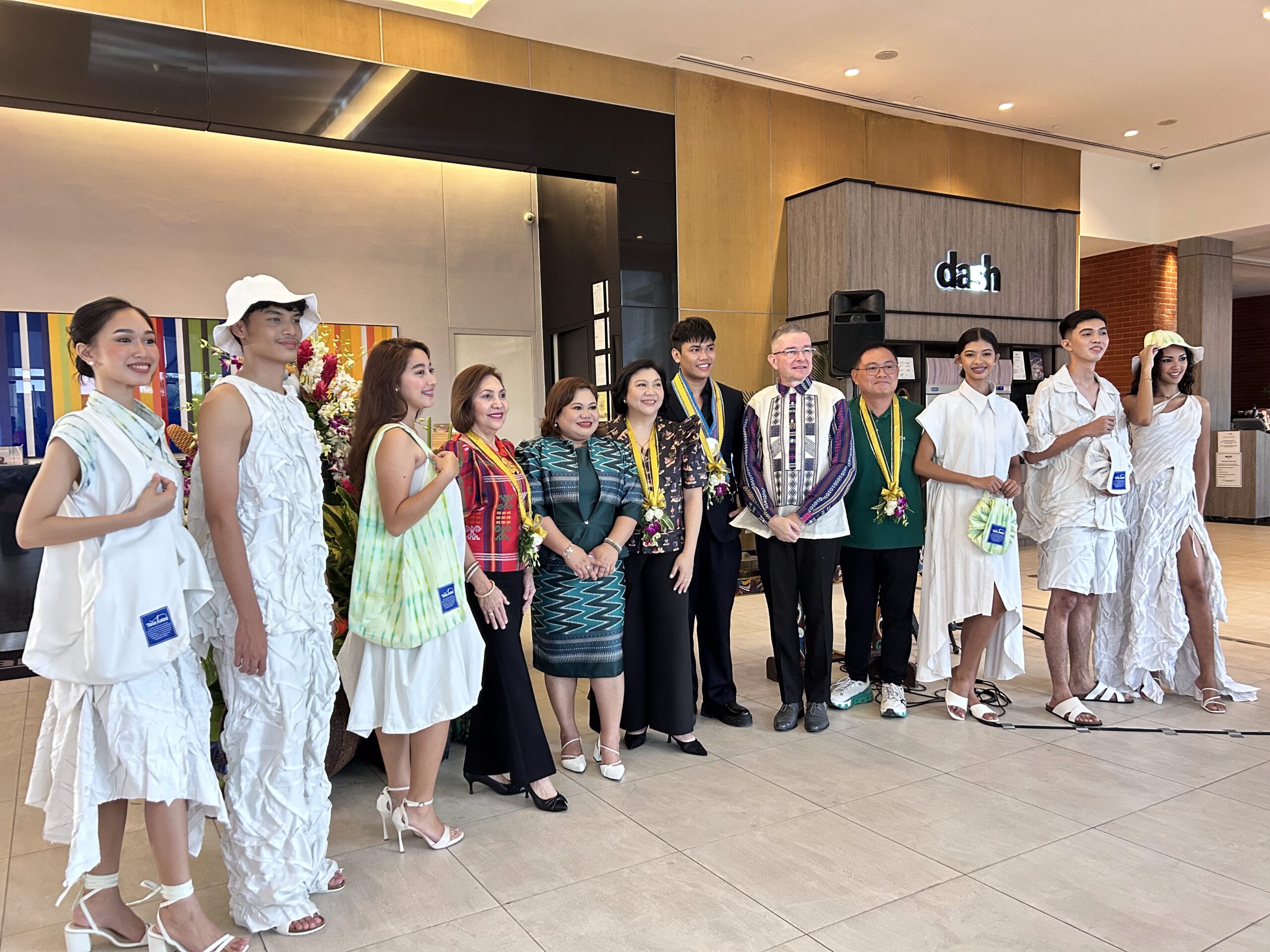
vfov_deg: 53.1
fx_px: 954
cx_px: 635
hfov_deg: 67.3
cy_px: 476
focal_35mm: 26
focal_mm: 5.7
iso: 320
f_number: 1.5
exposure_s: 1/60
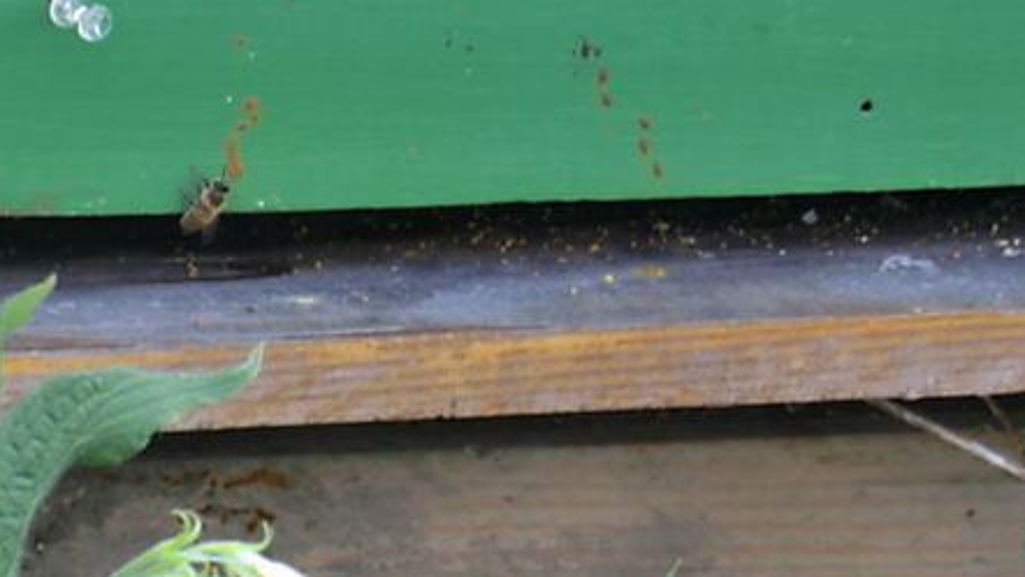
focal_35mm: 392
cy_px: 266
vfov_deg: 3.1
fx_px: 10658
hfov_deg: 5.5
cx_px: 332
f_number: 5.2
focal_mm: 35.7
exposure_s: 1/60
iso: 64
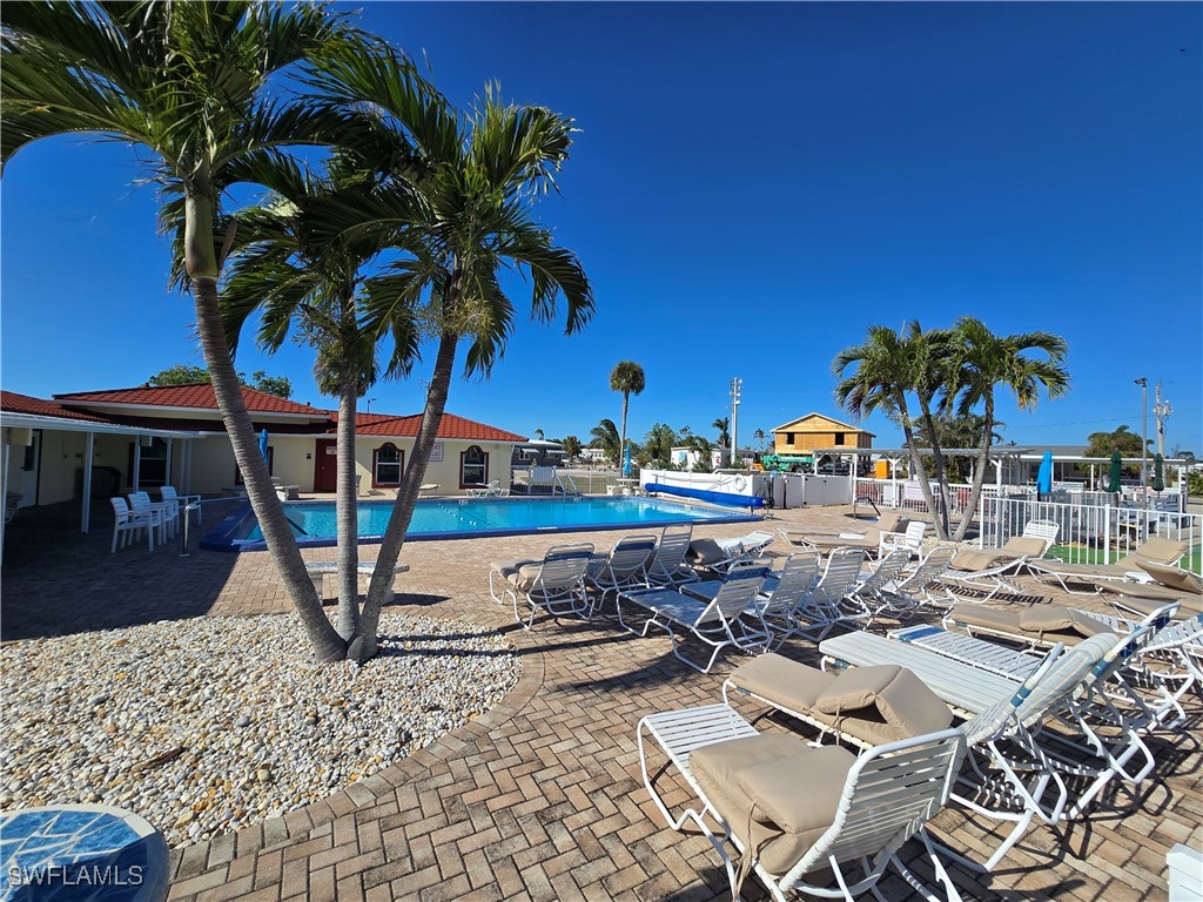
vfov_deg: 89.9
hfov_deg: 106.2
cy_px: 451
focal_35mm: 13
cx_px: 602
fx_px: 452
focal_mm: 2.2
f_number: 2.2
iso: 50
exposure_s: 1/3618
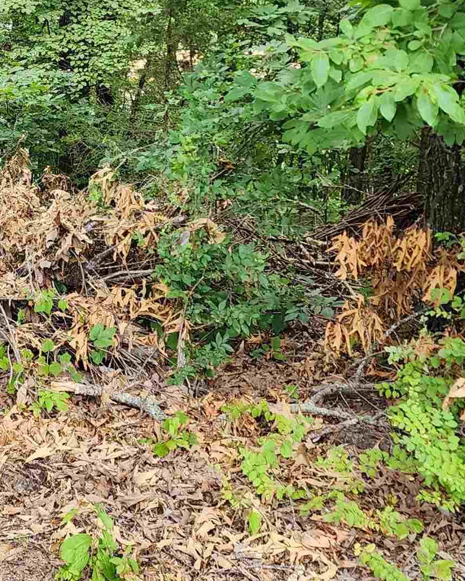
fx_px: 1118
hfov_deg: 22.6
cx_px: 7
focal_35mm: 65
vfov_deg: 28.4
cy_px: 104
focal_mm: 6.4
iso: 100
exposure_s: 1/180
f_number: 1.8
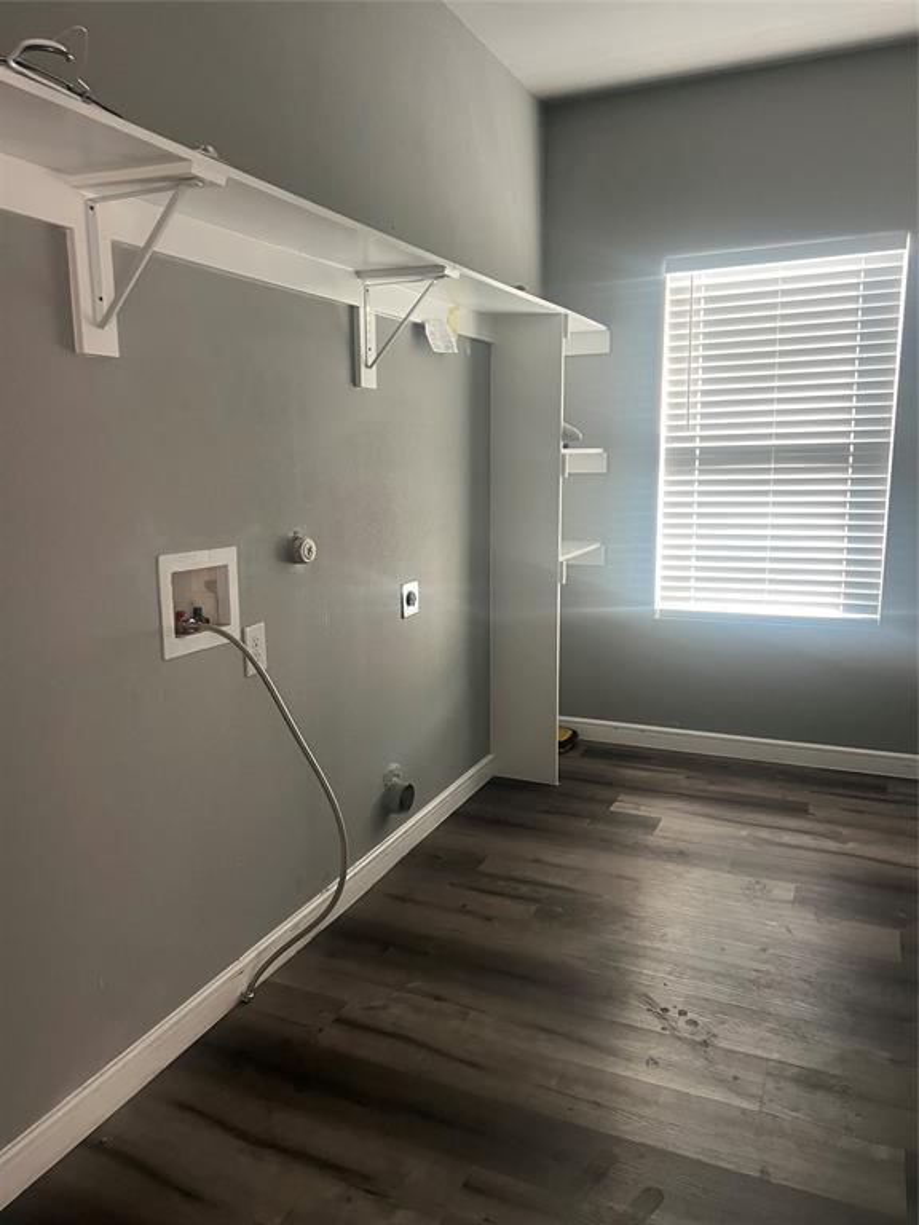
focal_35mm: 26
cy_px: 612
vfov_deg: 67.3
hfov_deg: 53.1
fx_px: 920
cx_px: 460
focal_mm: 5.7
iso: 200
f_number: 1.5
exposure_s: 1/60
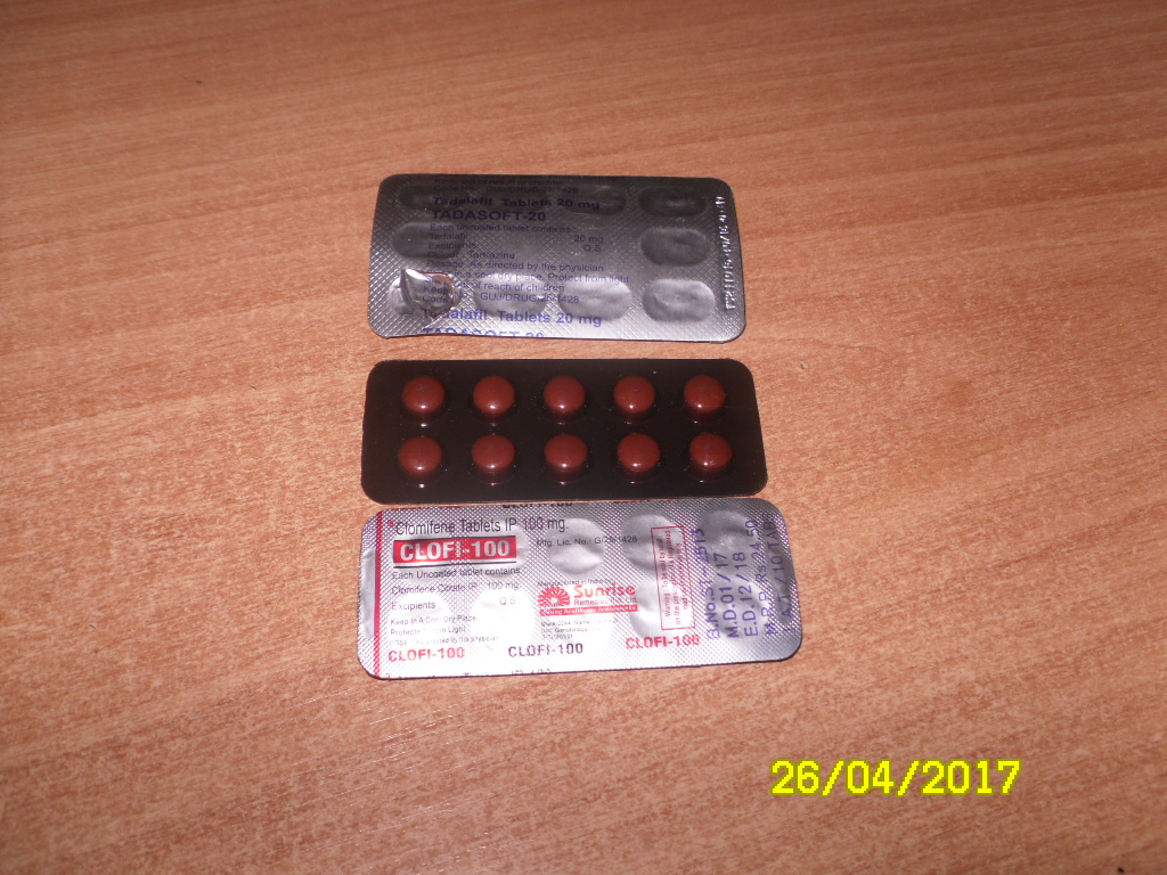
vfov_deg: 32.2
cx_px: 584
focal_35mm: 45
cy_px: 438
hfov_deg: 42.1
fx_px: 1517
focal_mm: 6.3
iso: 80
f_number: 8.2
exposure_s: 1/45
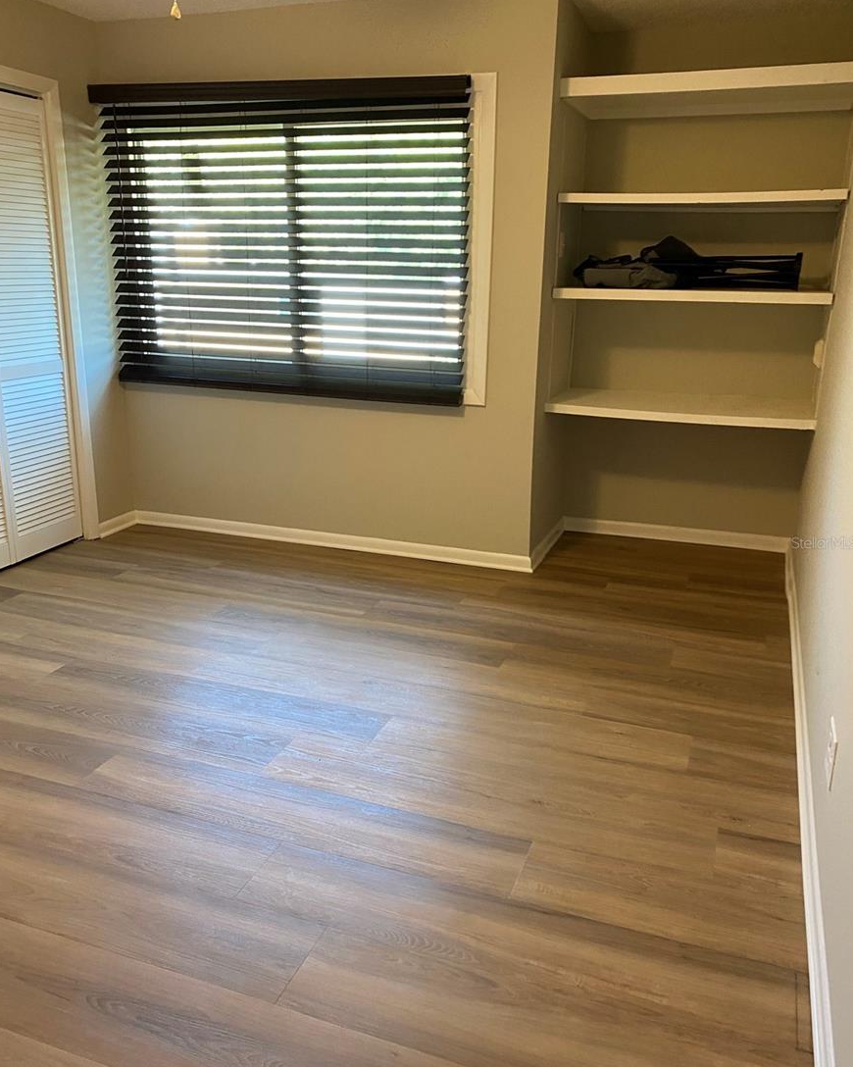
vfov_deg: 62.2
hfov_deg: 51.5
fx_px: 884
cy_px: 542
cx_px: 420
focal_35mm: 28
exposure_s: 1/60
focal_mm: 4.25
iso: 250
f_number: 1.8
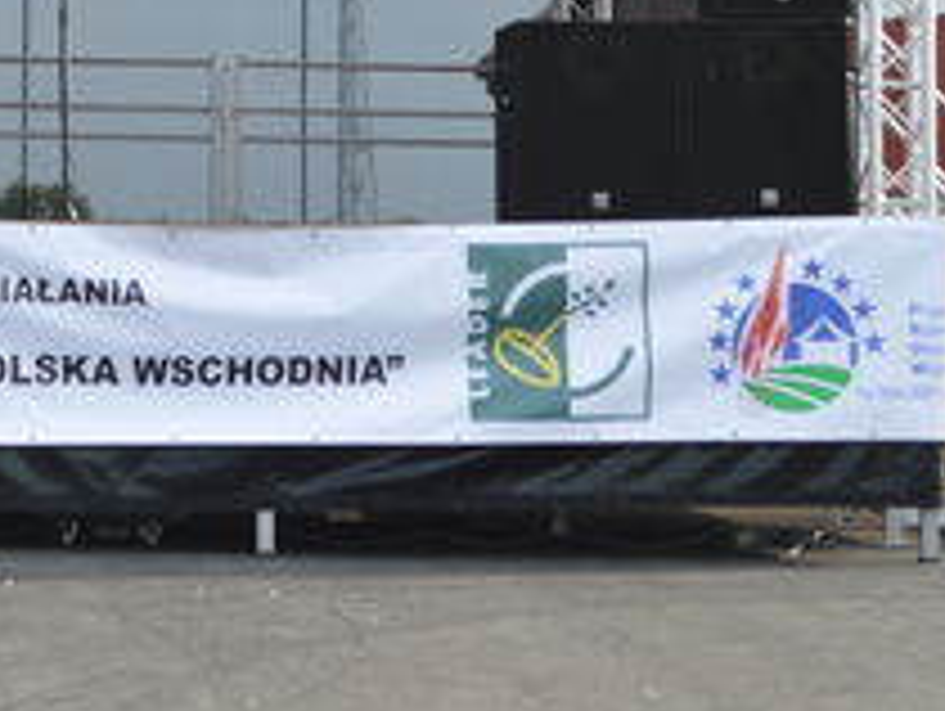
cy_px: -164
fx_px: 4537
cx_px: 50
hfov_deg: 11.8
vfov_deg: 8.8
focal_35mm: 166
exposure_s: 1/160
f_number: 6.3
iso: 100
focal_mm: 40
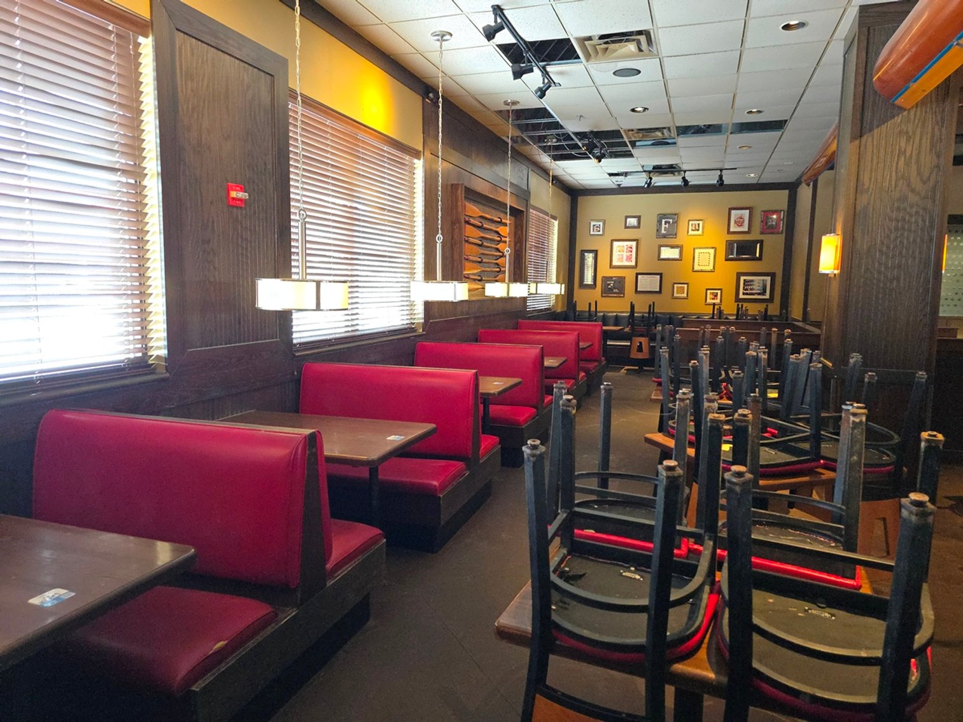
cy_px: 361
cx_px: 482
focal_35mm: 23
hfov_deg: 73.9
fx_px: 640
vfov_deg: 58.9
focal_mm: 6.3
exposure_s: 1/120
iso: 640
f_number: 1.7
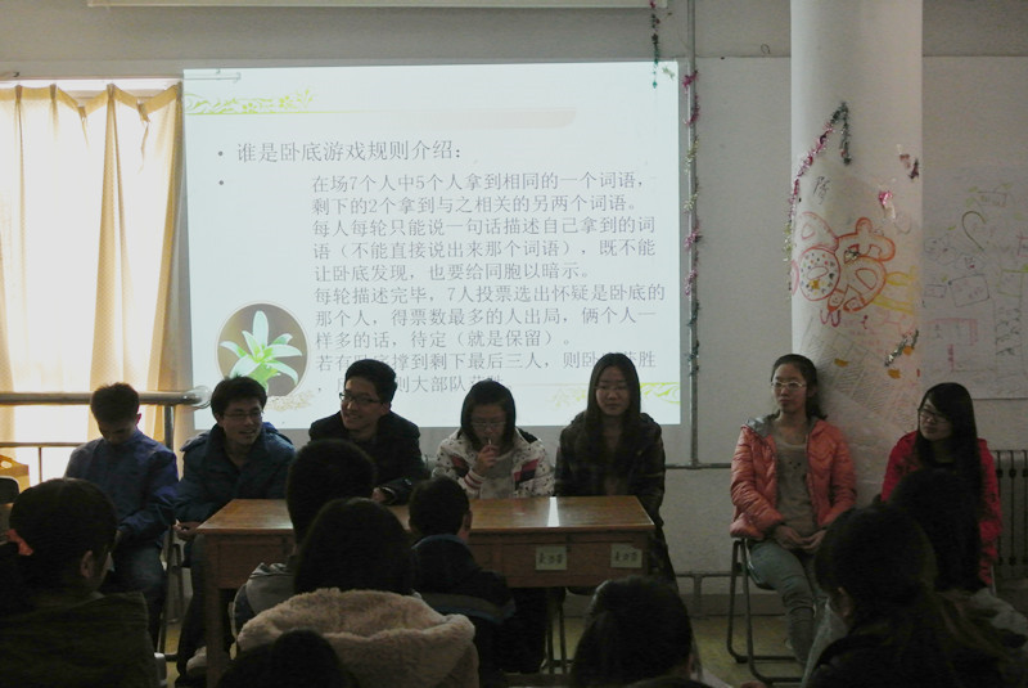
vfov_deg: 26.0
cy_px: 344
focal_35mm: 52
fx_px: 1486
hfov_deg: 38.2
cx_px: 514
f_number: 4.8
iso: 1600
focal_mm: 19.6
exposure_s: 1/80
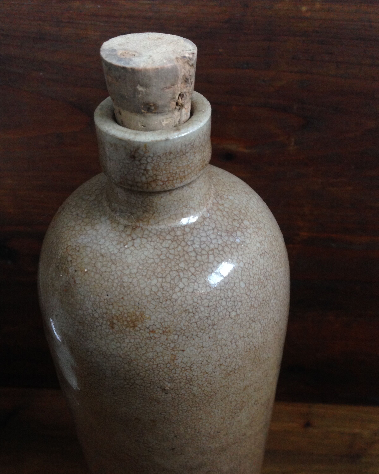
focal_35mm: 35
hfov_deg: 42.2
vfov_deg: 51.5
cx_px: 191
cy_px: 253
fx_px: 491
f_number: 2.4
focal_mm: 4.12
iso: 160
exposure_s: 1/20
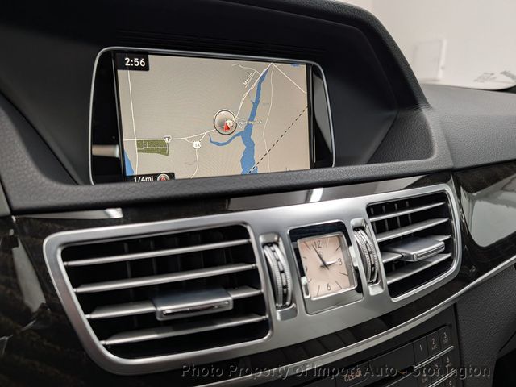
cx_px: 258
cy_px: 194
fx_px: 358
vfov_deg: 56.8
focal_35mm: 24
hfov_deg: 71.6
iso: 102
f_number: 1.68
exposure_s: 1/60
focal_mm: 6.9
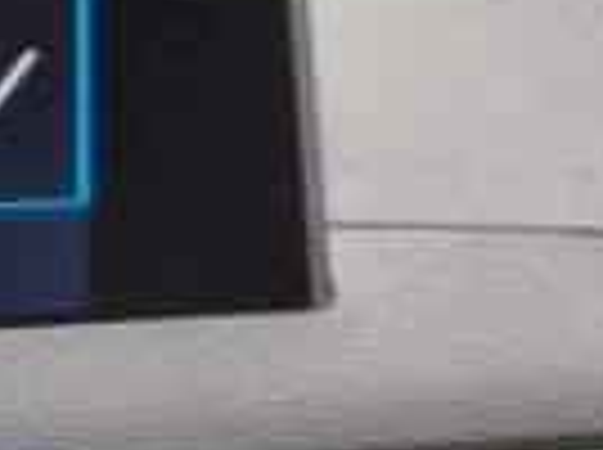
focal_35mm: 115
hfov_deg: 14.0
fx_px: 2000
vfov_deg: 12.6
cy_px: -68
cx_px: -666
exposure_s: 1/120
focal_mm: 6.7
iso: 50
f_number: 1.8
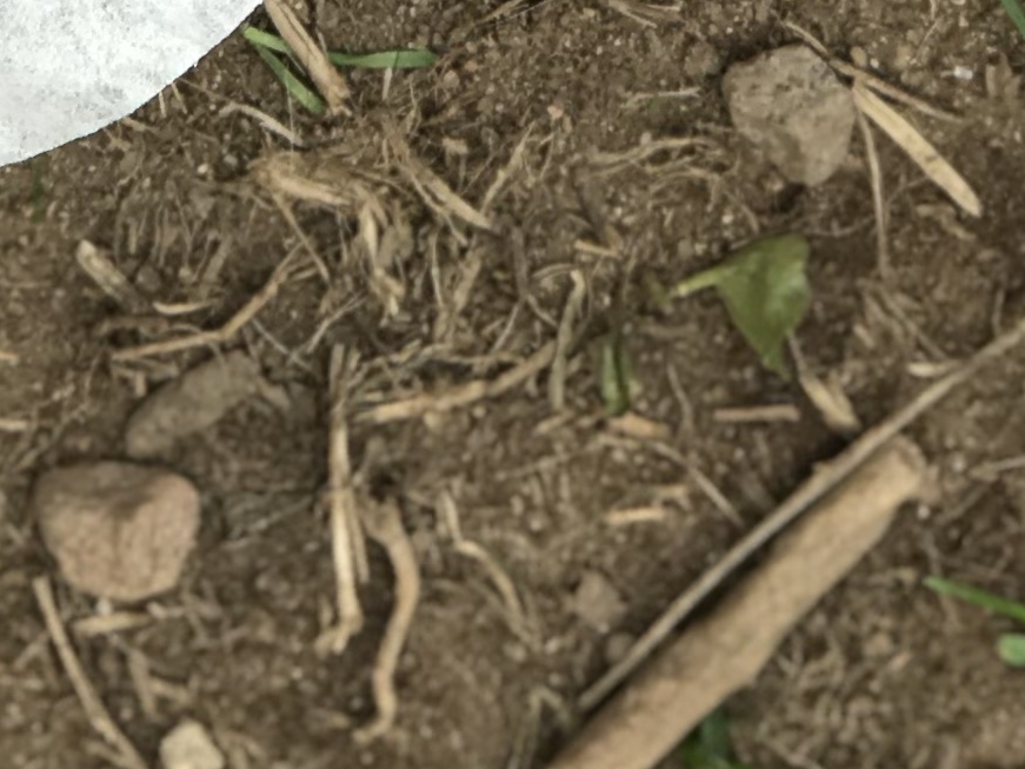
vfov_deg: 5.6
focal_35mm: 264
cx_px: 470
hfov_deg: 7.5
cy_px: -538
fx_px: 7816
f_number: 2.8
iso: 20
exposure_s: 1/146
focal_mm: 6.6
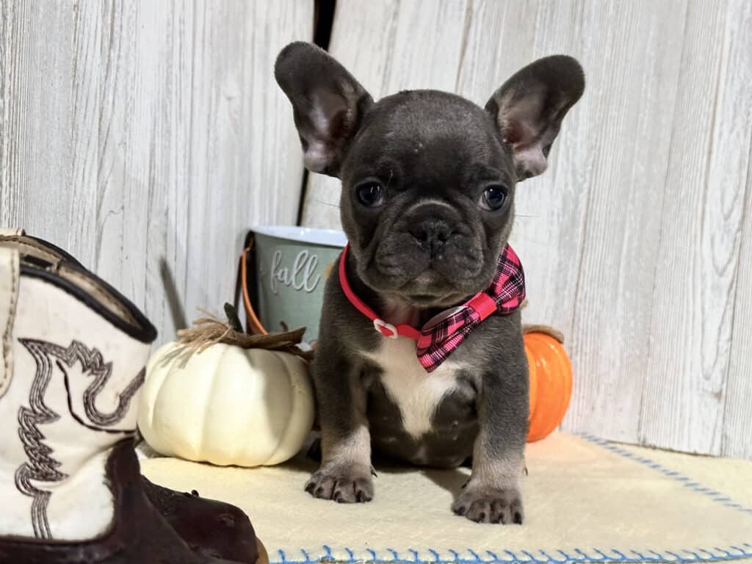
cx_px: 376
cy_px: 282
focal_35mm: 48
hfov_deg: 39.7
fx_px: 1043
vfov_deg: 30.3
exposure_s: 1/40
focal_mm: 6.86
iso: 500
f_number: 1.78
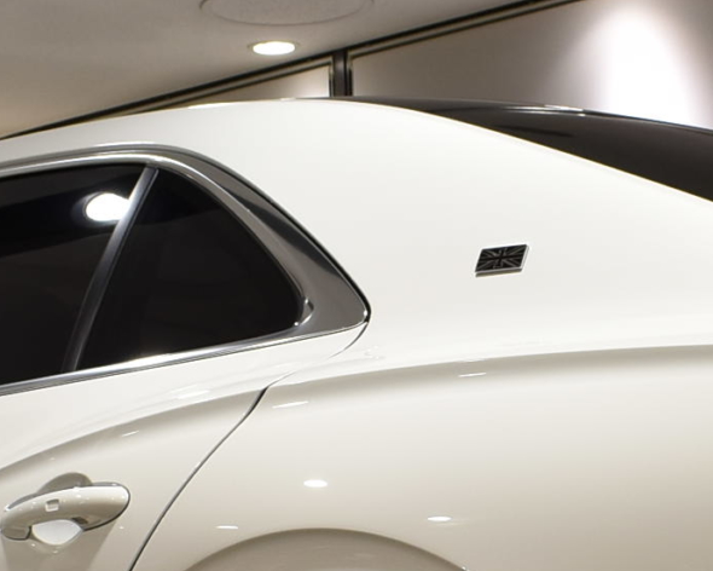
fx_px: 2321
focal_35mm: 110
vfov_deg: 13.7
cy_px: 643
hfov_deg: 17.4
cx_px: 494
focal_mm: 18
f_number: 8
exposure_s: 1/30
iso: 400
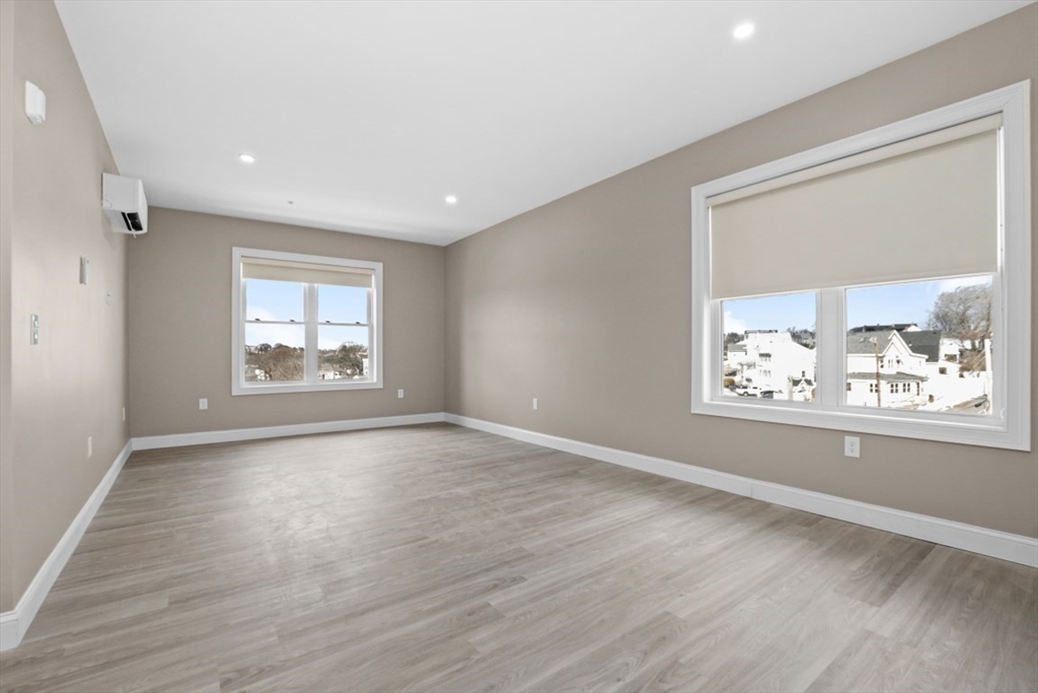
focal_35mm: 15
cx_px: 519
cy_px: 346
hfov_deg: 100.4
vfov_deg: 77.3
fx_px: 433
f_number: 7.1
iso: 400
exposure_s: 1/80
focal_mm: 10
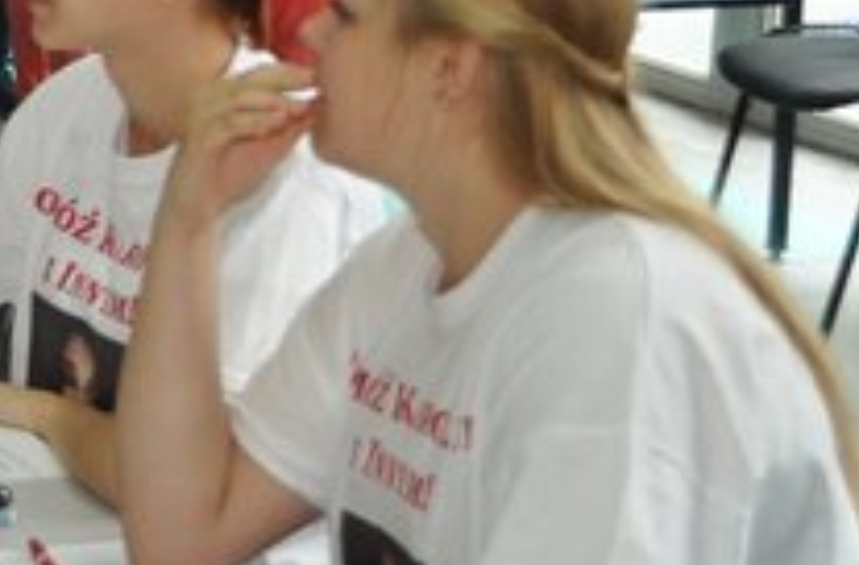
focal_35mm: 151
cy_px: 137
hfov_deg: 13.1
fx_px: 3587
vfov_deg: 9.0
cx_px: -328
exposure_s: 1/100
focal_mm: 32
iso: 500
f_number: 5
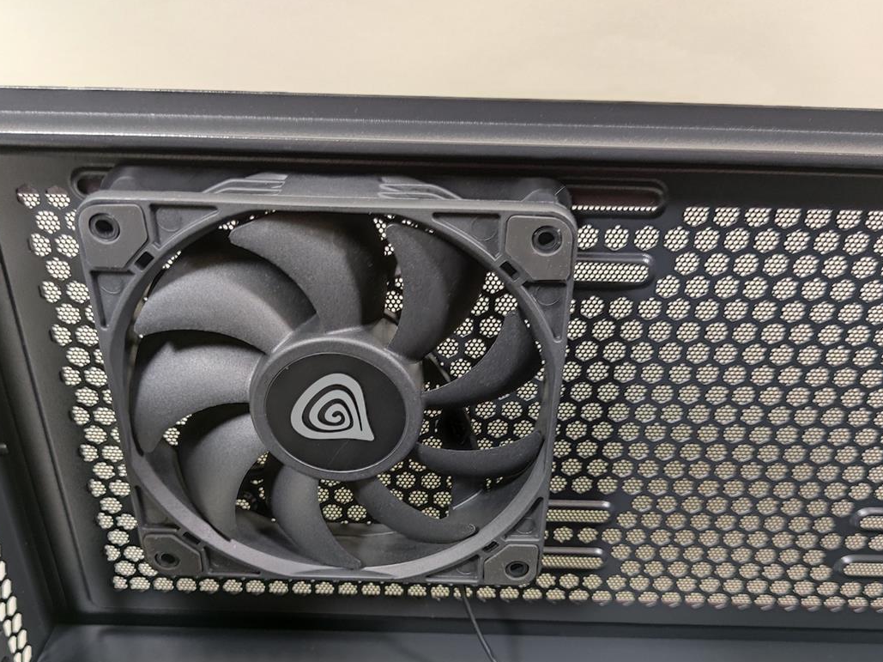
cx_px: 441
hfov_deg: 52.6
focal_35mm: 35
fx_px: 892
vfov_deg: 40.1
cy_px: 450
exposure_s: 1/17
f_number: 1.85
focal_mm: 6.78
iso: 459
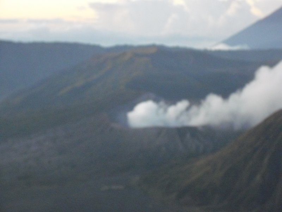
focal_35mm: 113
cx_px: 141
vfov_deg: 13.1
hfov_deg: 17.4
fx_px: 921
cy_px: 106
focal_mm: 18.6
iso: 800
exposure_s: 1/125
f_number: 5.2
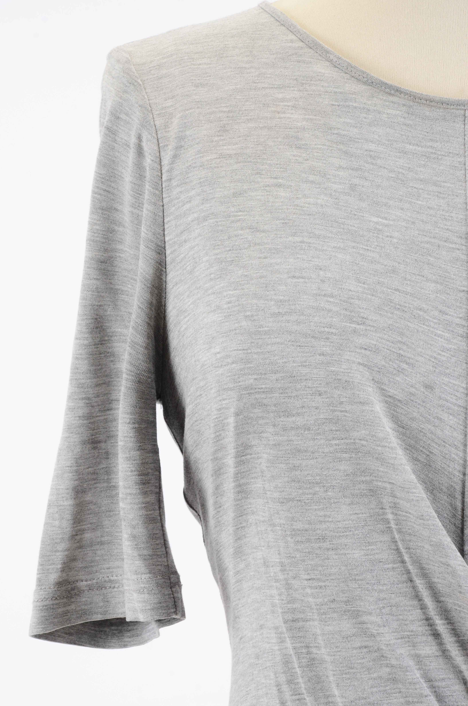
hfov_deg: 8.7
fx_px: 3085
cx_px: 234
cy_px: 353
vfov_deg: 13.1
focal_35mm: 158
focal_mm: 105
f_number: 13
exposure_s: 1/60
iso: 400
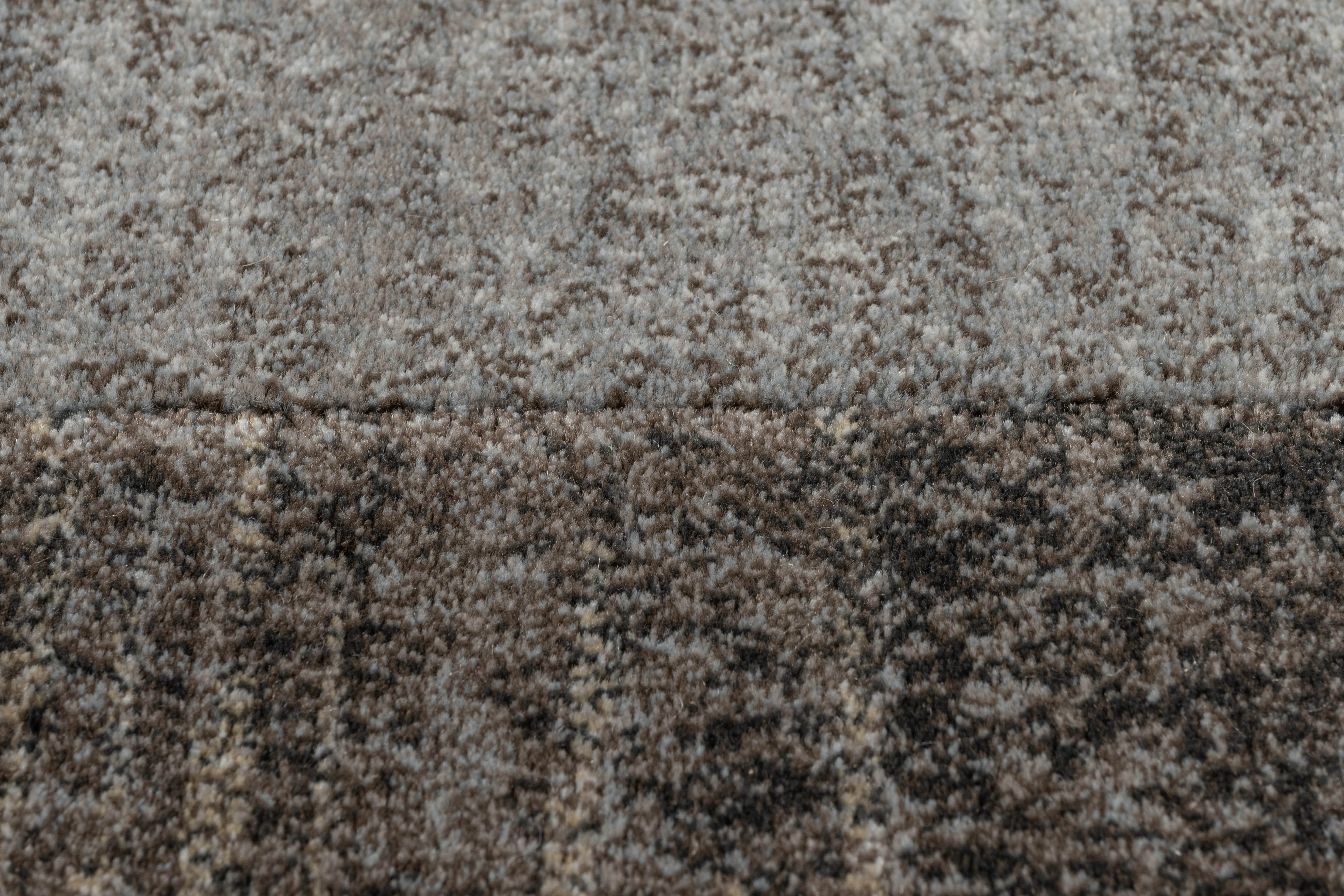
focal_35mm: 163
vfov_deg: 8.4
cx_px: 717
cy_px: 195
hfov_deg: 12.6
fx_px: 6085
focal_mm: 75
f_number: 11
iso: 100
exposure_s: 1/125
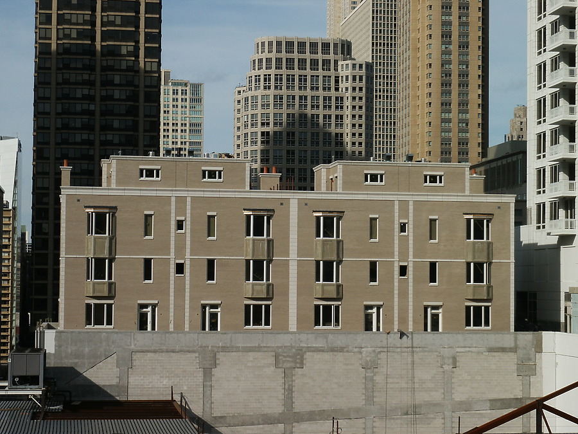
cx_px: 289
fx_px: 1419
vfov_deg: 17.4
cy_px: 217
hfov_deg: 23.0
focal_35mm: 85
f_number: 8
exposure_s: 1/350
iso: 64
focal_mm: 16.94
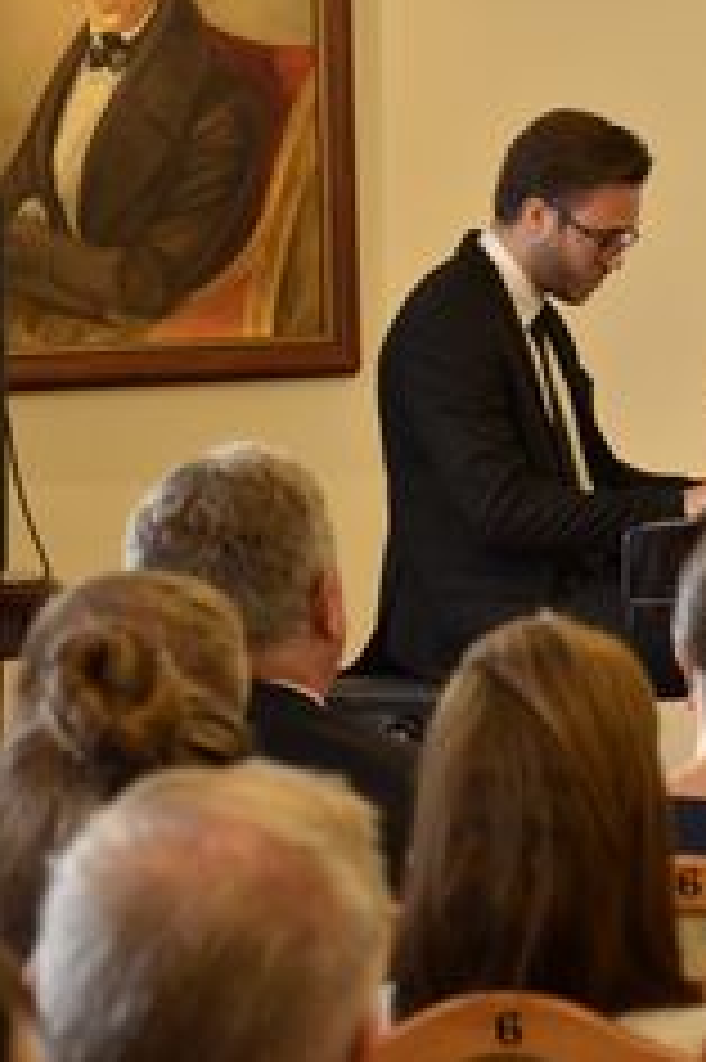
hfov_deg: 6.8
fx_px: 5892
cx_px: 994
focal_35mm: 200
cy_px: 414
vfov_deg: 10.3
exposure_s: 1/30
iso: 900
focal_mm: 70
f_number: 5.3
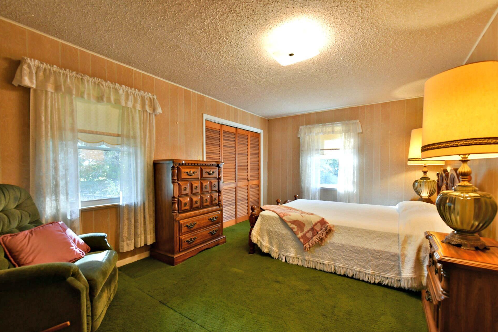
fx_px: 207
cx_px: 248
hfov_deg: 100.4
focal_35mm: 15
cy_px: 176
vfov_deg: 77.3
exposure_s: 1/100
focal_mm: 14
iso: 2500
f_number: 5
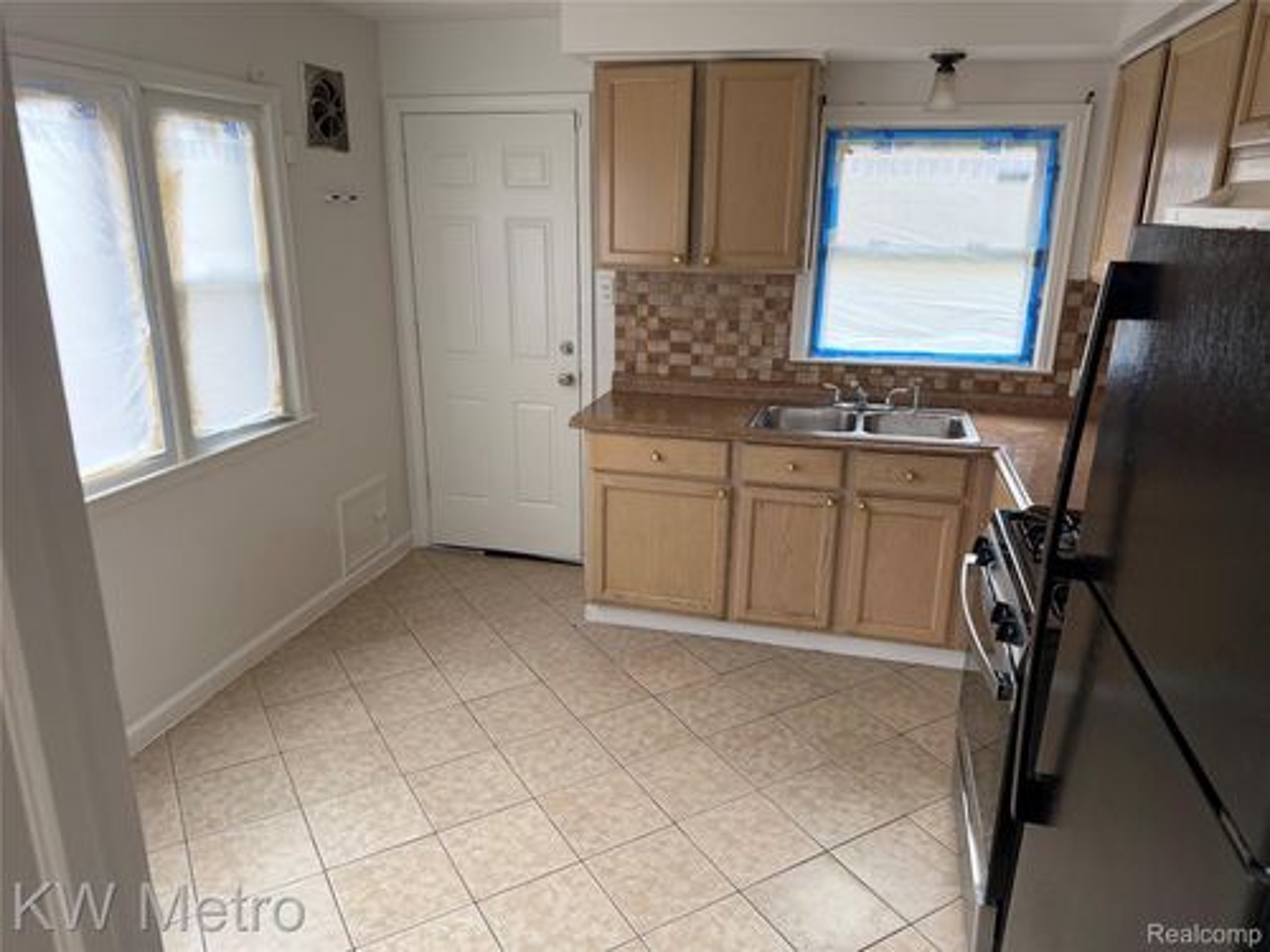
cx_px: 635
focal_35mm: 24
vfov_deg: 56.8
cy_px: 476
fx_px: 881
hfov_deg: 71.6
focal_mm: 6.76
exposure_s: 1/199
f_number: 1.78
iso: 160
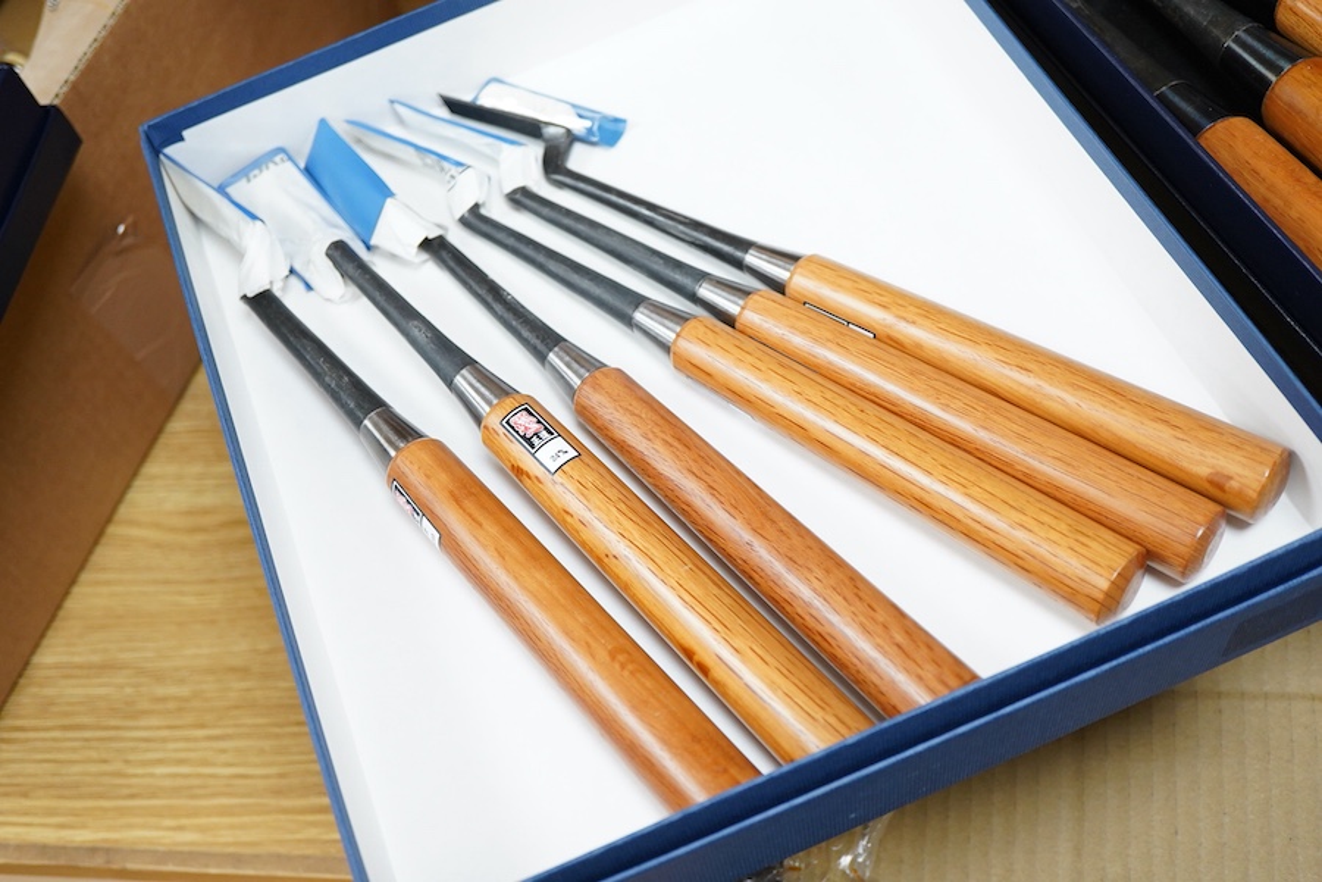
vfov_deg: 29.9
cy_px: 441
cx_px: 661
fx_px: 1652
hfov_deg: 43.6
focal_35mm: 45
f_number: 3.5
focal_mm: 30
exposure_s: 1/125
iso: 1250
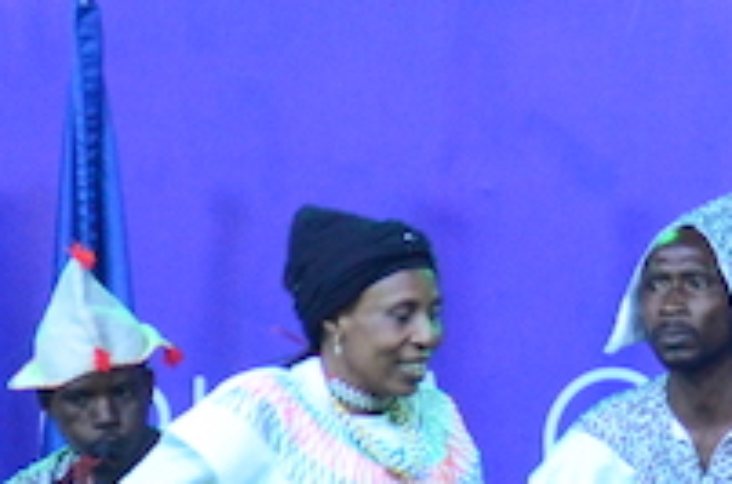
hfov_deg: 3.8
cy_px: 284
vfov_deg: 2.6
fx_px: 10832
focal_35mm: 534
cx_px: 1704
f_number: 5.6
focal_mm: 56
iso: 1250
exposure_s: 1/125
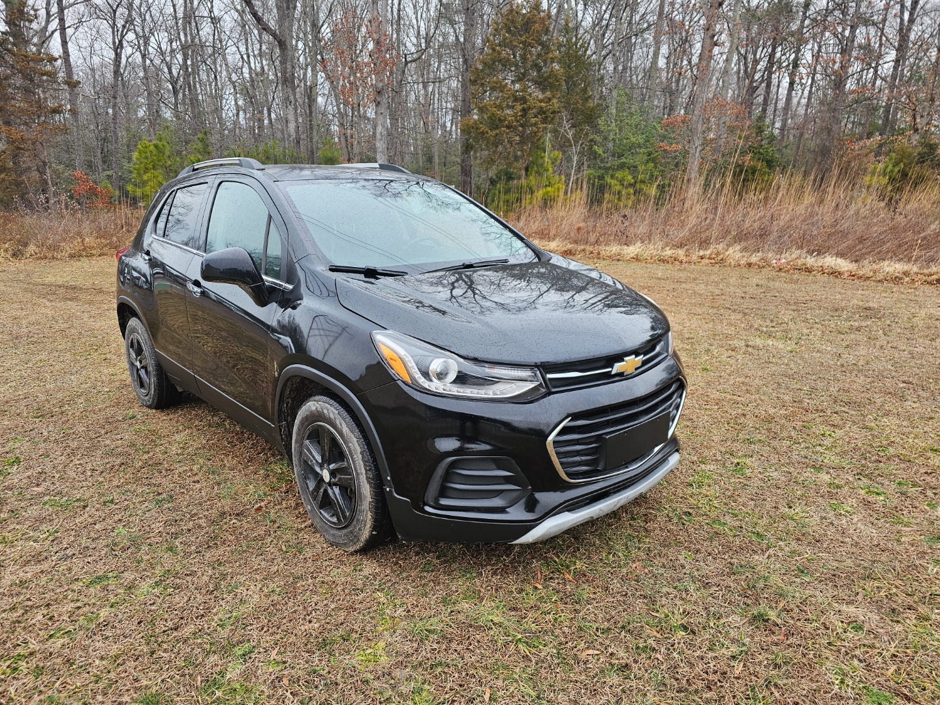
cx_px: 470
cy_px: 352
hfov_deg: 73.9
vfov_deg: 58.9
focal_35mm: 23
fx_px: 625
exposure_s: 1/180
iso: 25
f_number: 1.7
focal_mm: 6.3
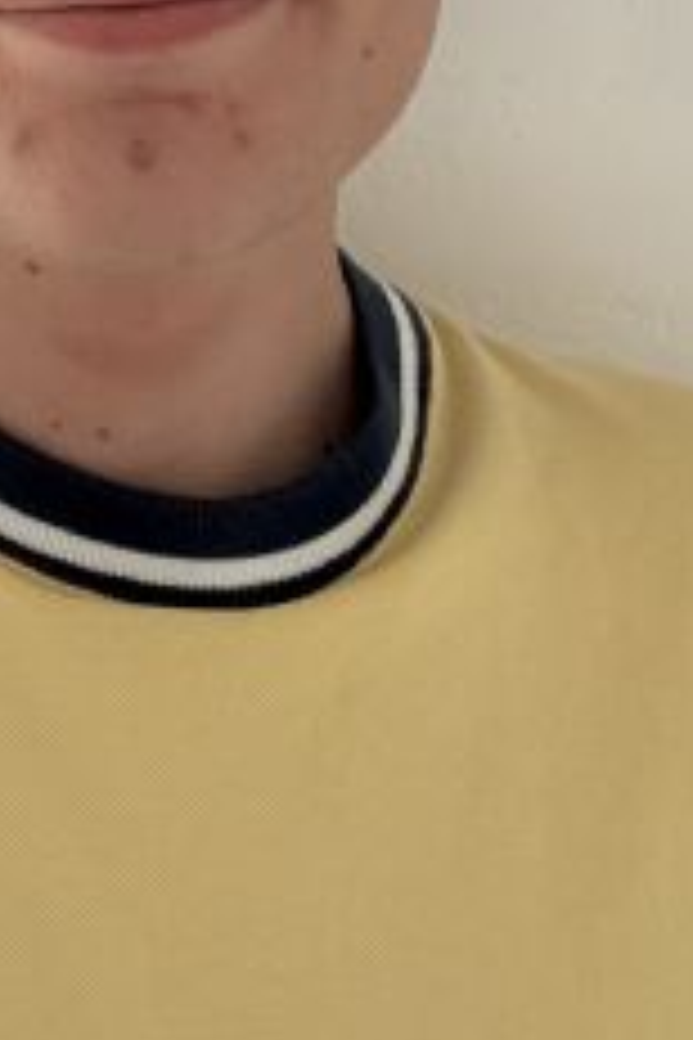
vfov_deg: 30.3
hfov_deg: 21.4
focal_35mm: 62
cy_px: 14
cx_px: 72
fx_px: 1790
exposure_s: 1/41
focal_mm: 2.69
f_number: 1.9
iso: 320
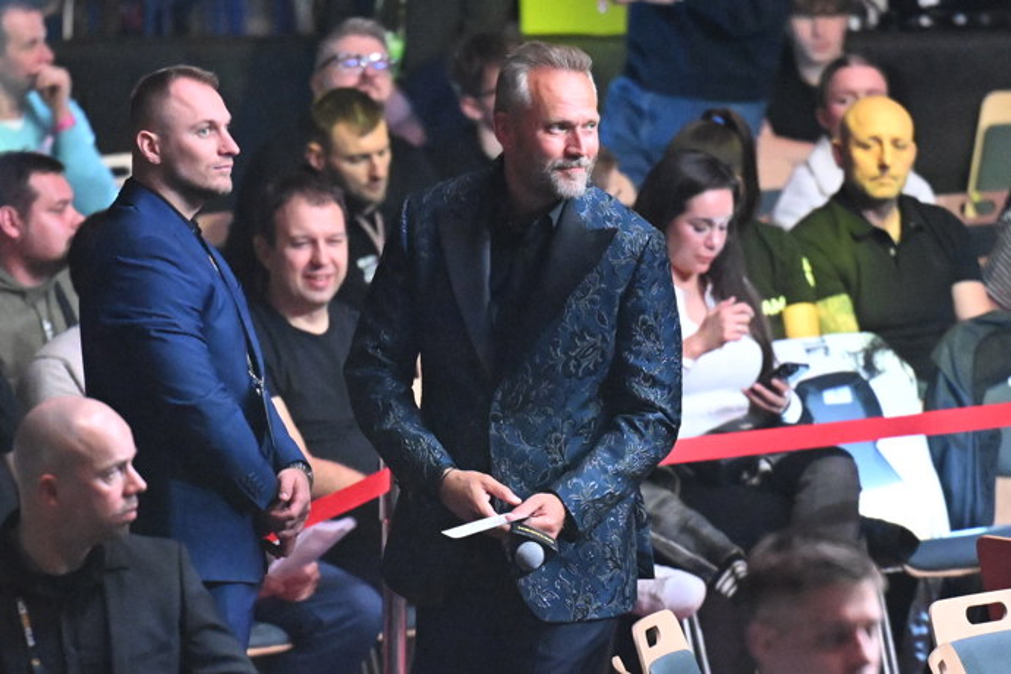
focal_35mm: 300
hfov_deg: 6.9
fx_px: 8424
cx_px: 506
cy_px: 337
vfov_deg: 4.6
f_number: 2.8
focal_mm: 200
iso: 8000
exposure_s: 1/800
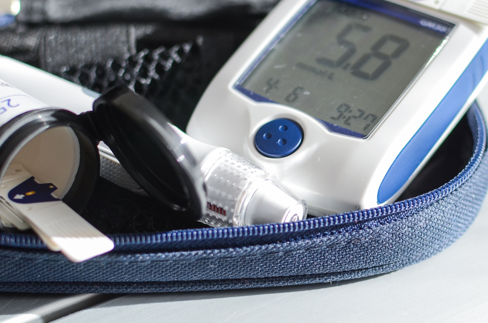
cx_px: 272
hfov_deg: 22.4
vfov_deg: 15.0
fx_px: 1229
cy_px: 127
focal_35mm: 91
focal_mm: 35
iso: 200
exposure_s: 1/320
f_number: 2.8
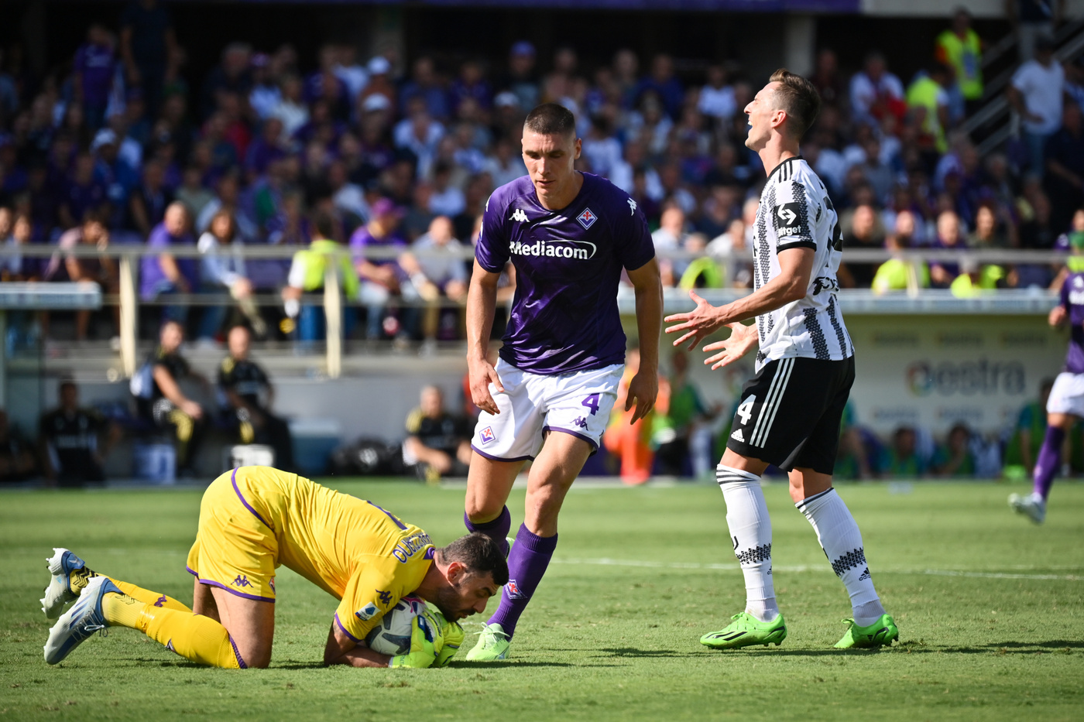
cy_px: 361
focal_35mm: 270
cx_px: 542
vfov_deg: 5.1
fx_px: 8128
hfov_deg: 7.6
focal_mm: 270
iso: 400
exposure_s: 1/6400
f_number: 4
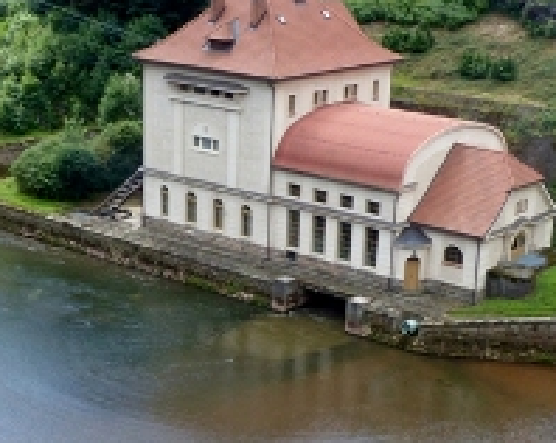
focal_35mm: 74
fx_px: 1217
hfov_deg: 25.7
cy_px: 303
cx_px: 233
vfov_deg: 20.6
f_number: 5.6
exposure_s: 1/125
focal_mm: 4.5
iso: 100
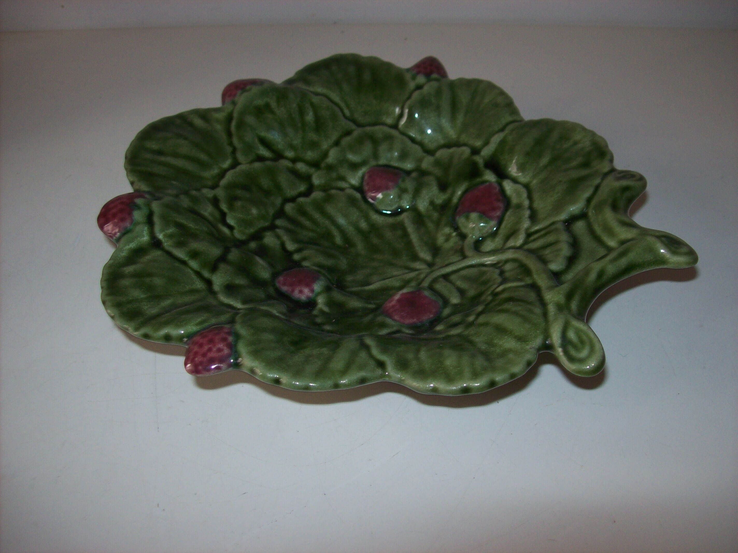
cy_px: 276
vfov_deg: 39.6
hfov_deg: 51.4
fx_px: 767
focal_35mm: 36
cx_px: 369
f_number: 2.7
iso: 80
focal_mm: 6
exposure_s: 1/64
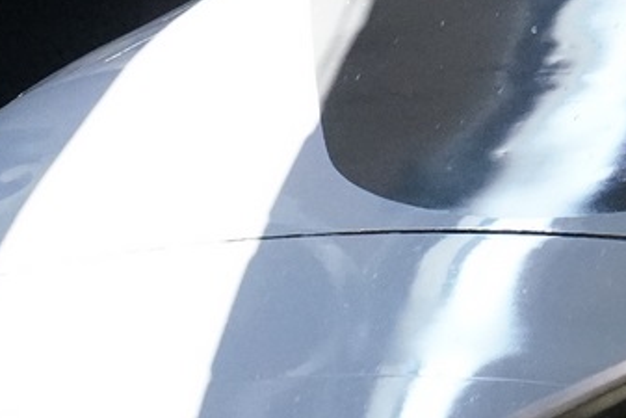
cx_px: 392
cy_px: 97
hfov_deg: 5.0
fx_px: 7097
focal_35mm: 408
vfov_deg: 3.4
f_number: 5
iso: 6400
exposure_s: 1/1000
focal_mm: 55
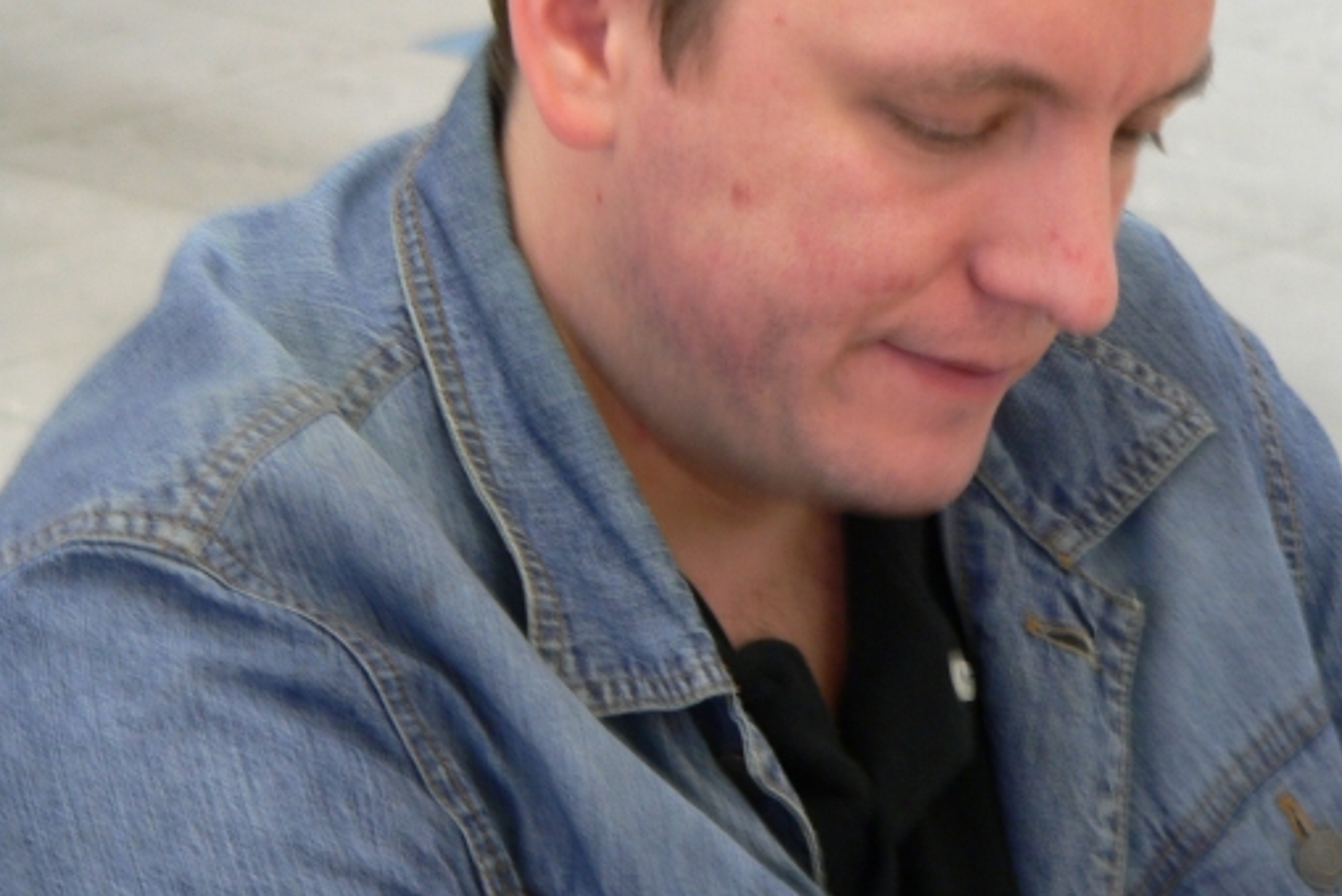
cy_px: 227
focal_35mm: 196
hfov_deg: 10.5
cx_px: 860
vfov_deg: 7.0
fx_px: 7310
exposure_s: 1/4
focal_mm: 20.8
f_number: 2.8
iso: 100
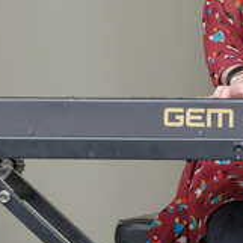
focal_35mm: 508
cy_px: 87
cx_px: -119
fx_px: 4035
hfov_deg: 3.4
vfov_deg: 3.4
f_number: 8
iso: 640
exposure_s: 1/320
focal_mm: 120
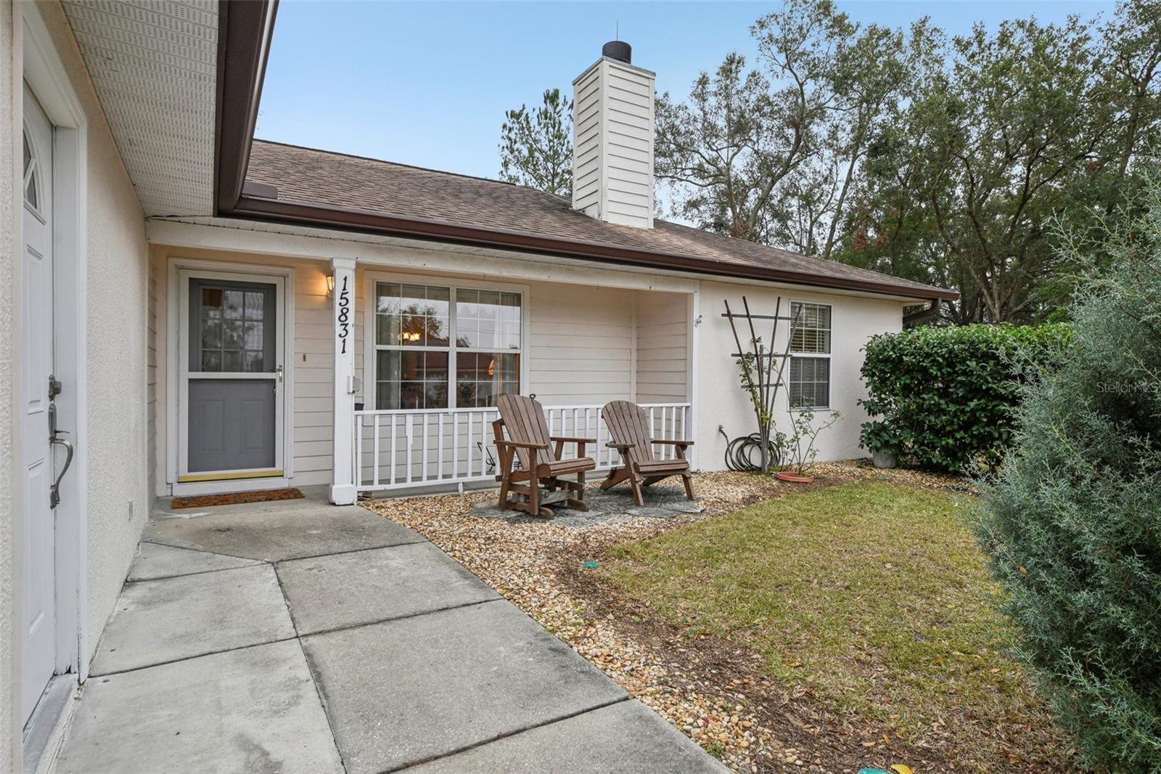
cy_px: 387
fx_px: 613
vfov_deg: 64.5
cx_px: 580
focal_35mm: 19
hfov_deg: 86.9
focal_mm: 19
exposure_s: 1/125
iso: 400
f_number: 8
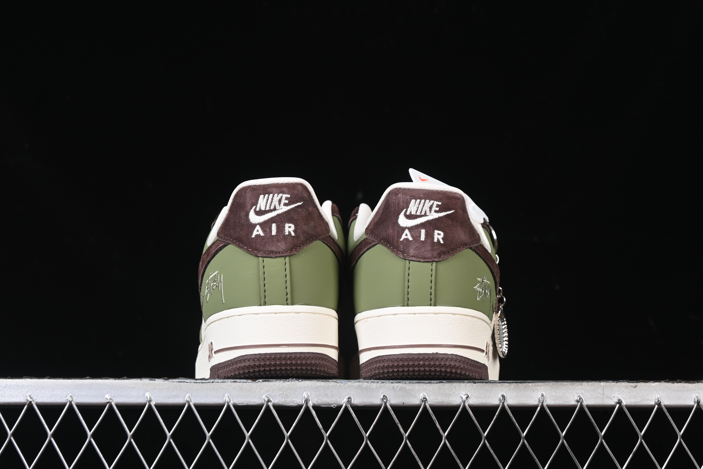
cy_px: 234
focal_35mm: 75
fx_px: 1464
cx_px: 352
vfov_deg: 18.2
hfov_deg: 27.0
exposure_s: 1/60
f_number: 7.1
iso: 160
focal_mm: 50
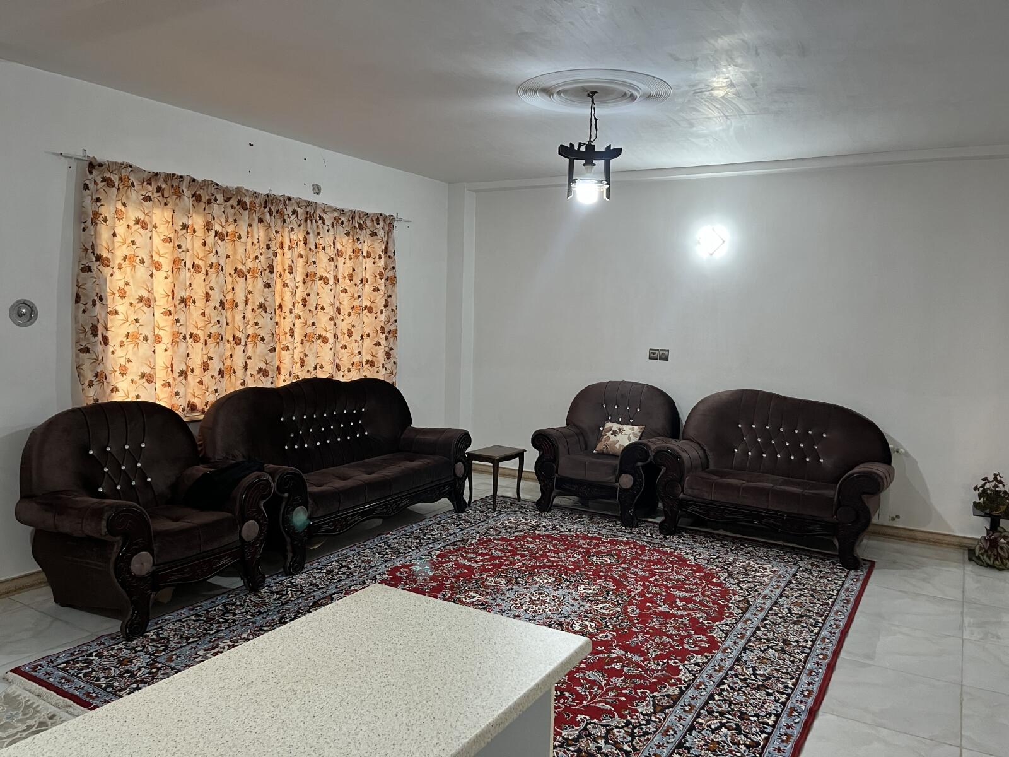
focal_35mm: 26
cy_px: 378
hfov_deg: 67.3
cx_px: 504
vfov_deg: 53.1
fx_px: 758
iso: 160
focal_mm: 5.1
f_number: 1.6
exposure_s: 1/60
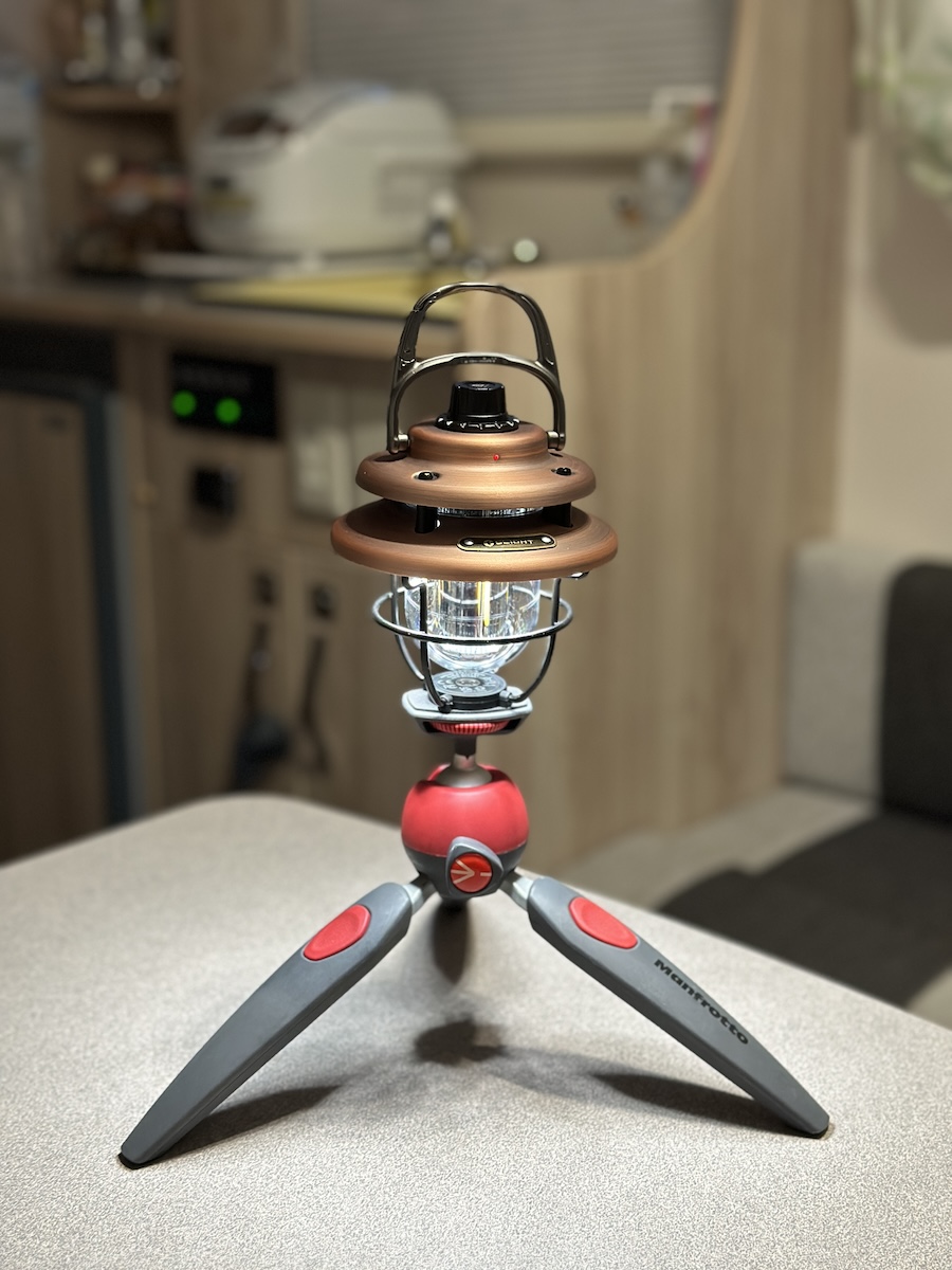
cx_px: 476
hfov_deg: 30.3
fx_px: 1760
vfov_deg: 39.7
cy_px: 635
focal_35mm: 48
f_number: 1.78
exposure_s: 1/48
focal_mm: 6.86
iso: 400
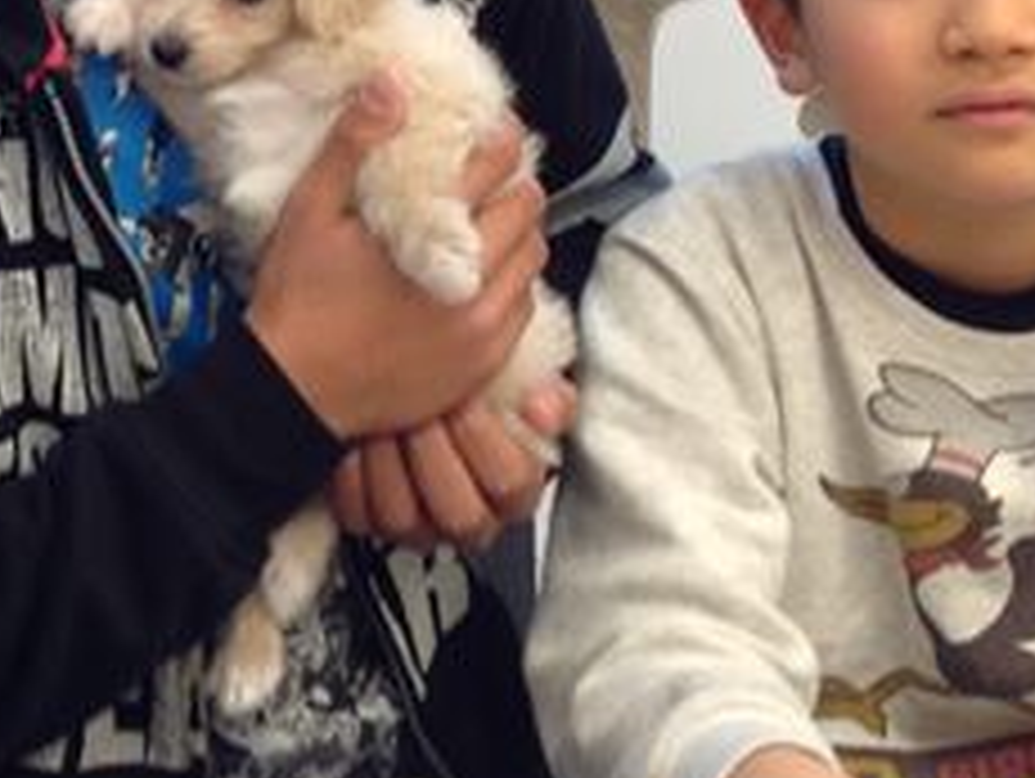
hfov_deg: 21.1
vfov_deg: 16.0
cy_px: 54
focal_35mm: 91
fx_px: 2724
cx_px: 126
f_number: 2.4
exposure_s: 1/30
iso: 64
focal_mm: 4.28
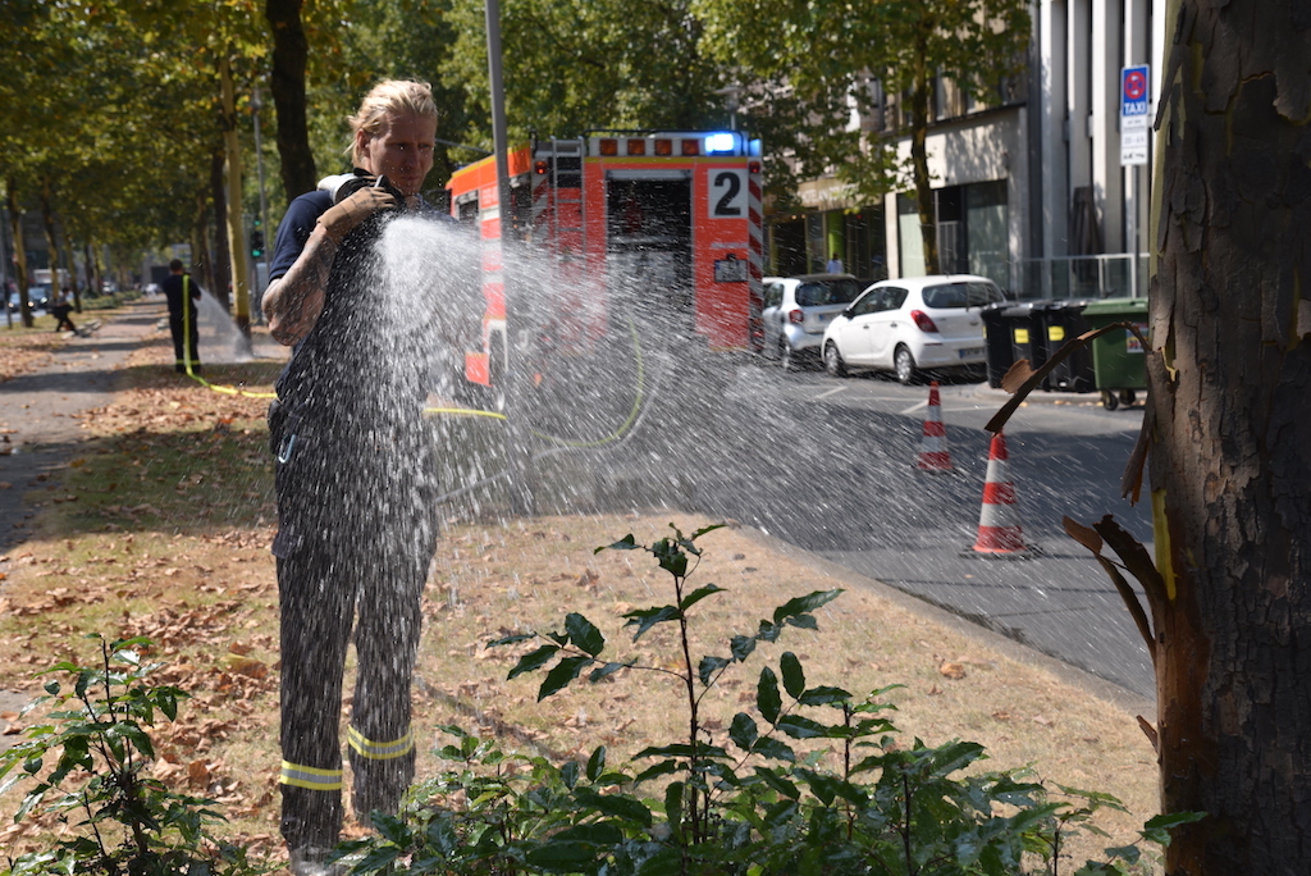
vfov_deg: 27.0
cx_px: 656
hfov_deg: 39.6
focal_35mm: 50
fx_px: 1822
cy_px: 438
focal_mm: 50
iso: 200
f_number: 9
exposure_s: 1/320
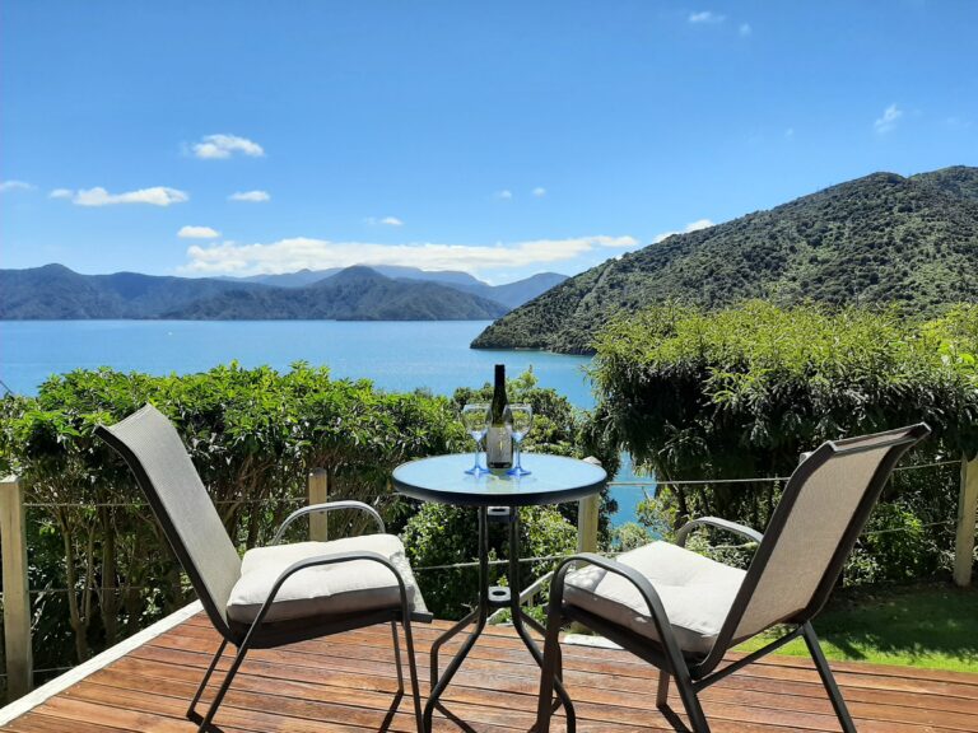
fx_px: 735
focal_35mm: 26
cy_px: 366
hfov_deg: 67.3
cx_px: 489
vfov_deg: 53.1
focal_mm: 3.93
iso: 40
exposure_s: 1/3086
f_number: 1.7
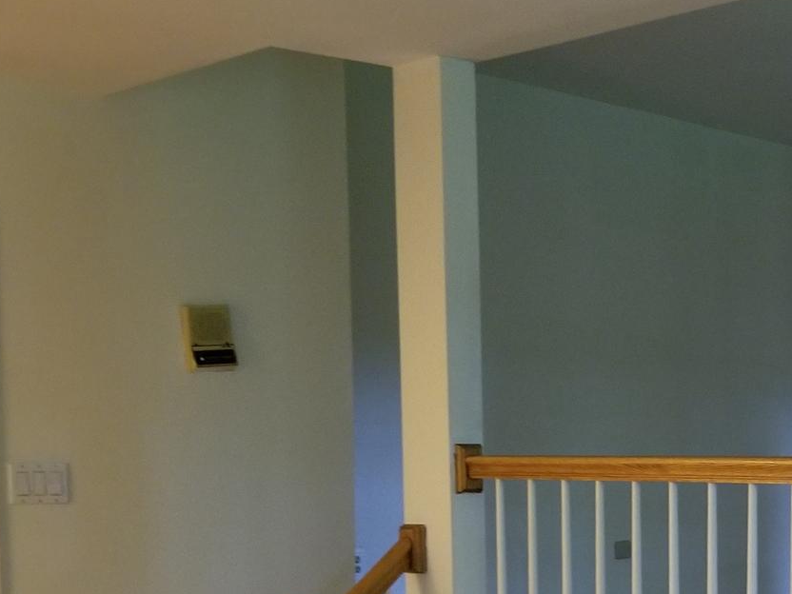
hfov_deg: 28.4
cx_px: 793
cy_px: 603
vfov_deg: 22.0
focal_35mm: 64
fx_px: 1464
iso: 400
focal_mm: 4.25
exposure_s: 1/10
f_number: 1.7
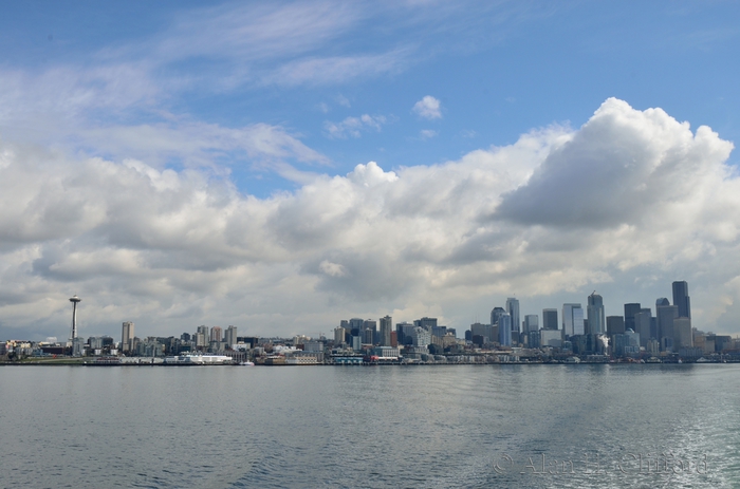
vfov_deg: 39.8
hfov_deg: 57.3
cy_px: 244
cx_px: 370
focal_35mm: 33
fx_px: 677
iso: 100
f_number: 14
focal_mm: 22
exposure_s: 1/125
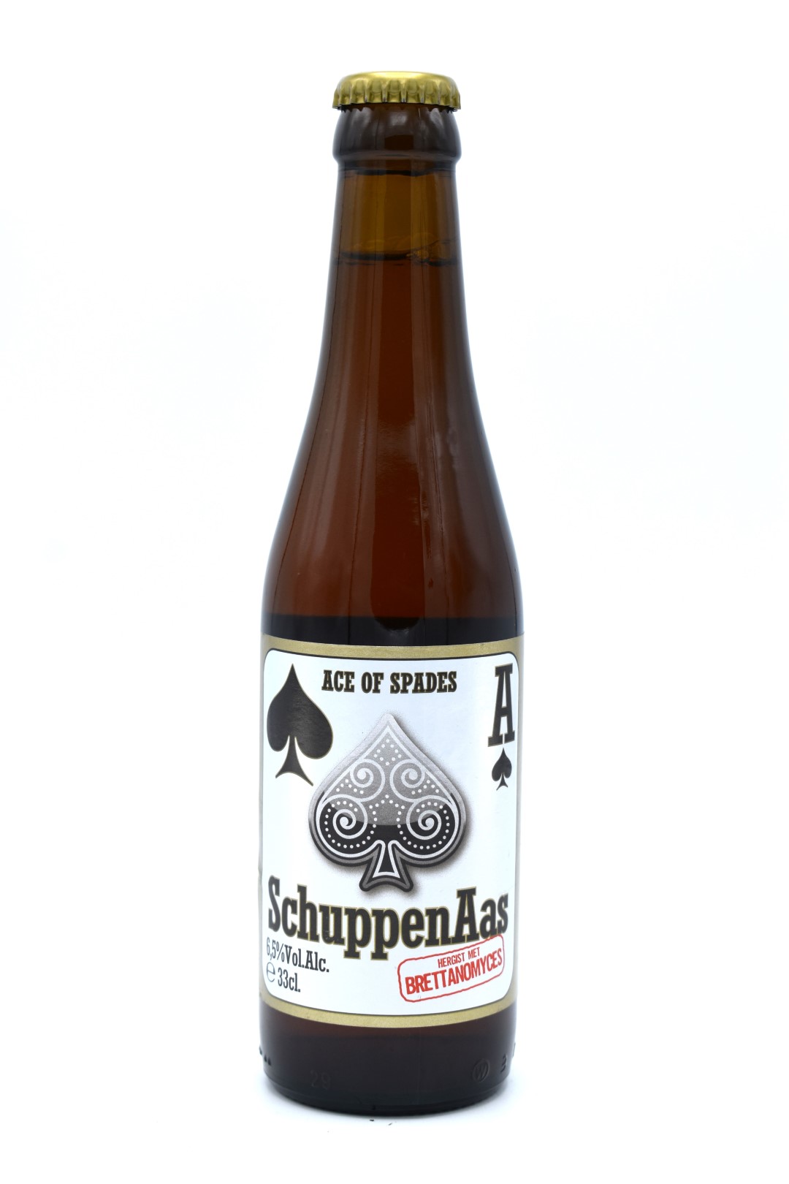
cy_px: 592
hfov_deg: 18.9
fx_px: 2367
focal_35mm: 72
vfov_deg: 28.1
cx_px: 394
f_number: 7.1
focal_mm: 48
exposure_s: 1/250
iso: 200
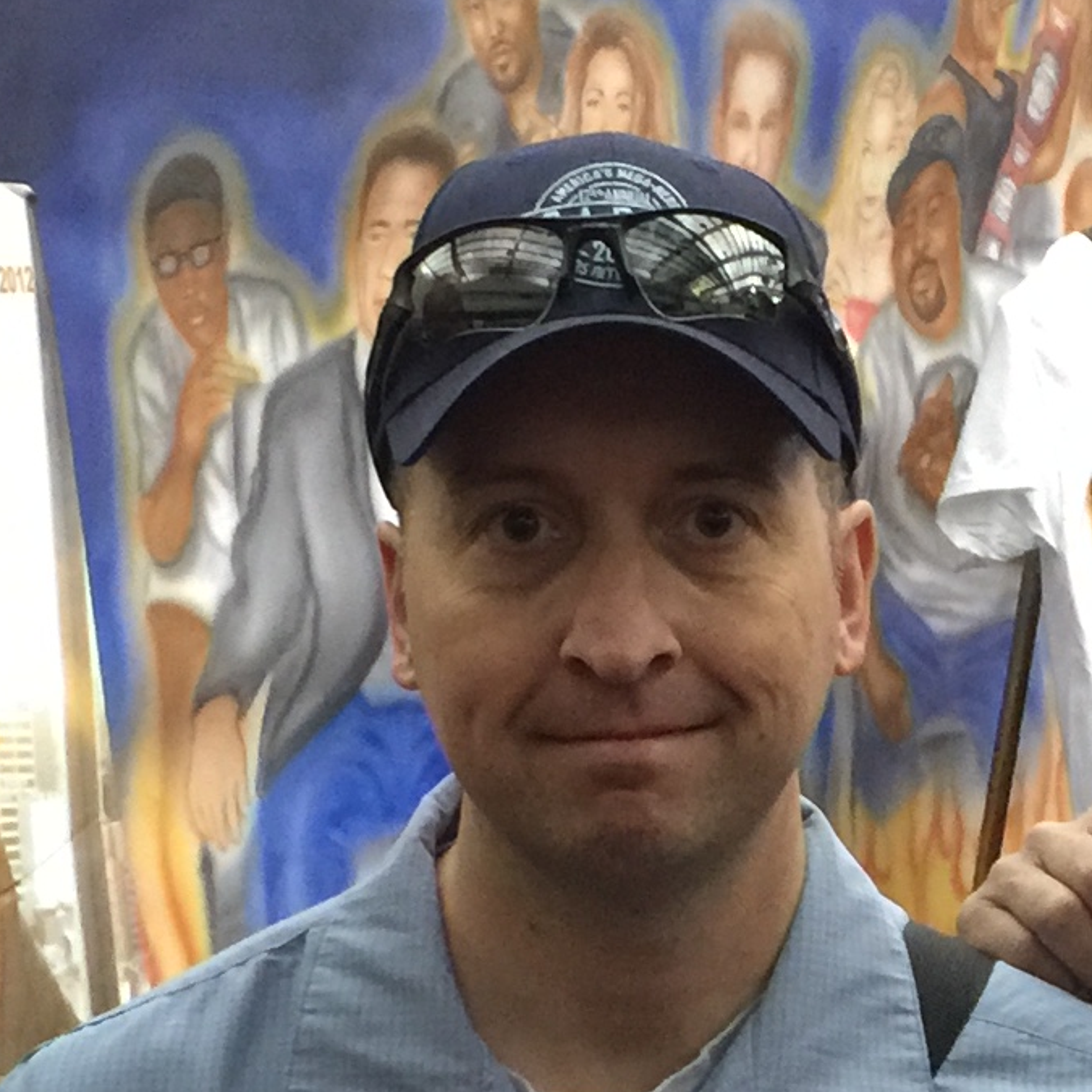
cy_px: 988
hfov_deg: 13.8
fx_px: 4426
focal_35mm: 124
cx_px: 1147
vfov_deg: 13.9
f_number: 2.2
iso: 125
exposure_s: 1/15
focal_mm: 4.15
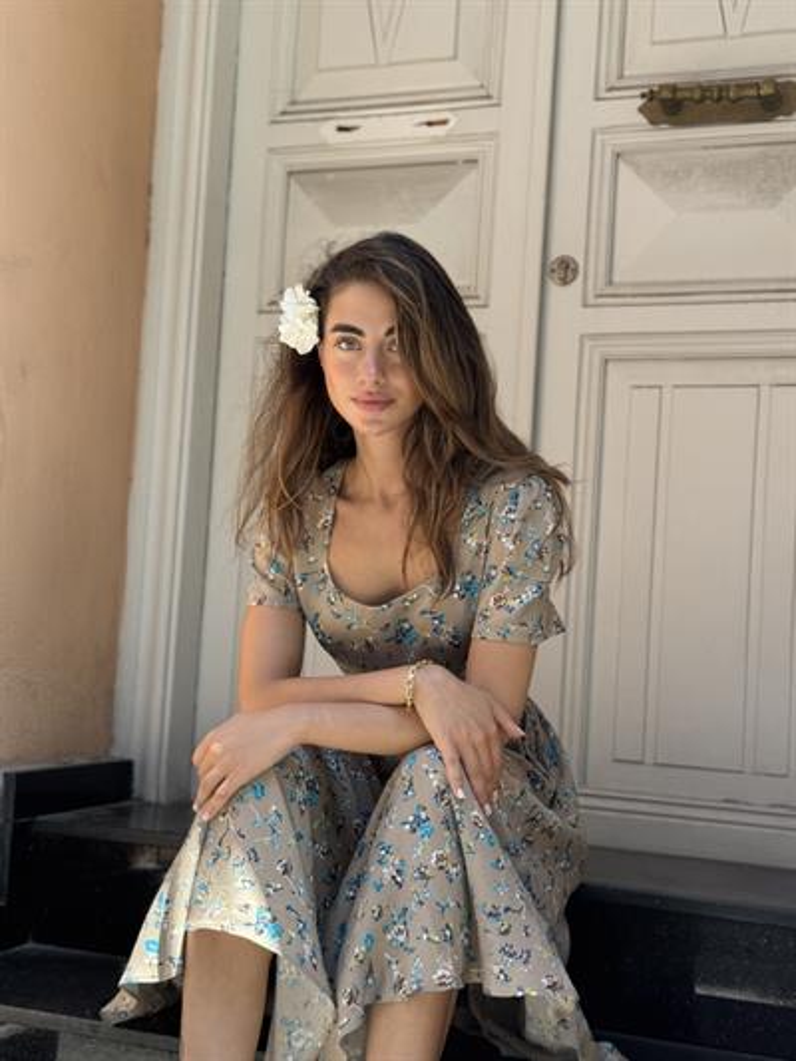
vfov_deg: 39.6
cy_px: 530
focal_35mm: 48
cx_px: 398
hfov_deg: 30.3
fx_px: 1471
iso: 64
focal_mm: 6.76
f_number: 1.78
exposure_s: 1/457
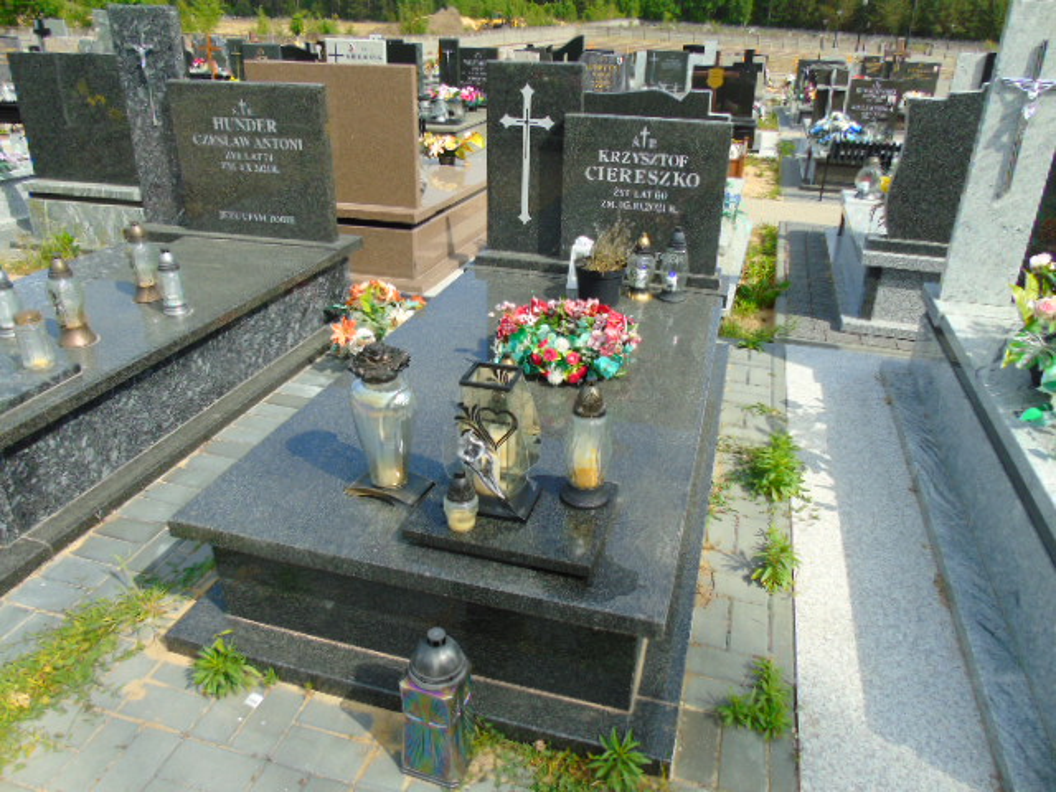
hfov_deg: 69.4
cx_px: 528
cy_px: 396
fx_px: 763
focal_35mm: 25
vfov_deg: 54.9
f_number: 3.4
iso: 80
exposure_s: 1/800
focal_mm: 4.4
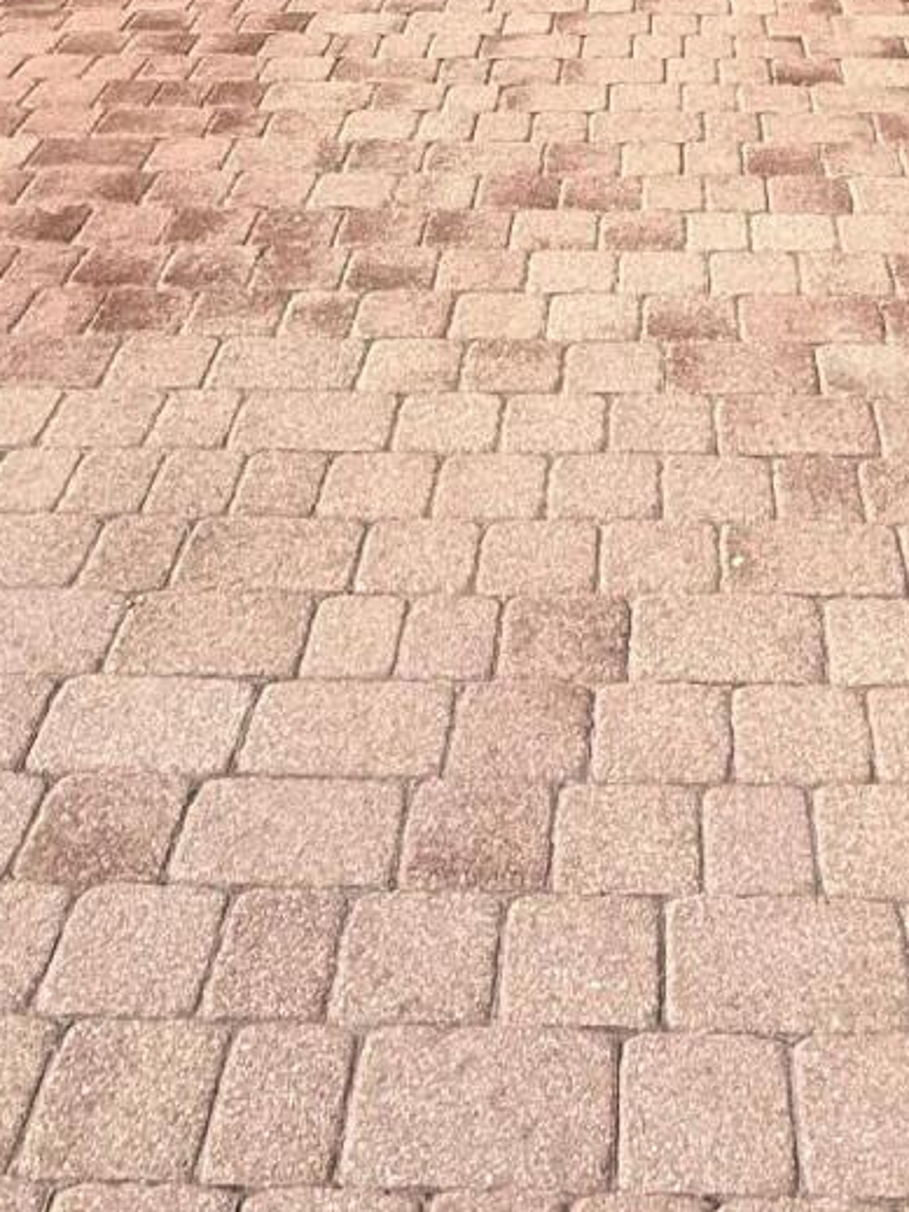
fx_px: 1891
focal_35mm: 54
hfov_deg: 26.8
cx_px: 619
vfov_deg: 24.7
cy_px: -726
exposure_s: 1/1961
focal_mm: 2.22
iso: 50
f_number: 2.2
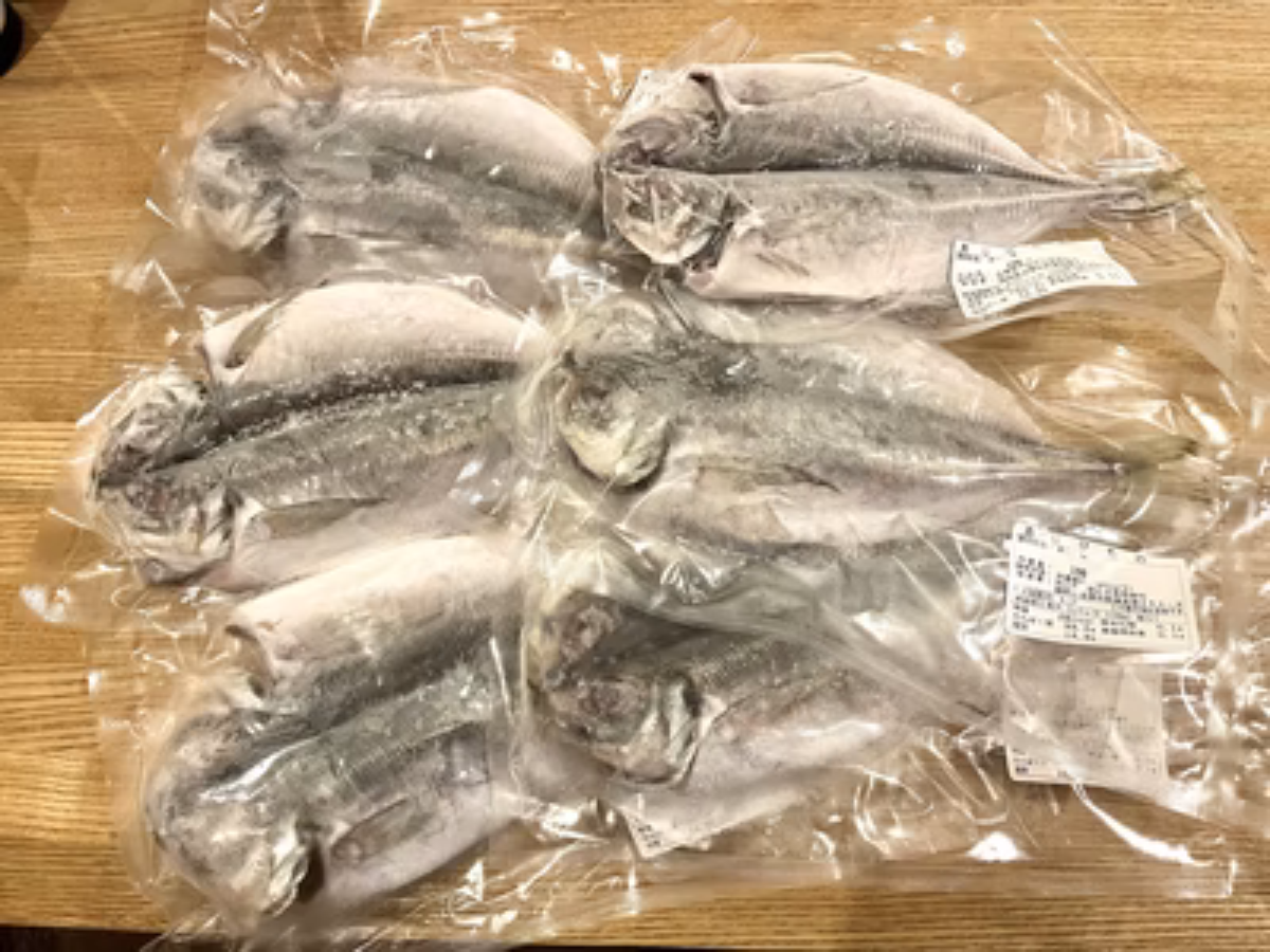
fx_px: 954
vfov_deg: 53.1
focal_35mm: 26
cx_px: 635
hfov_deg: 67.3
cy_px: 476
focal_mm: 5.1
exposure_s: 1/60
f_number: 1.6
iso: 250
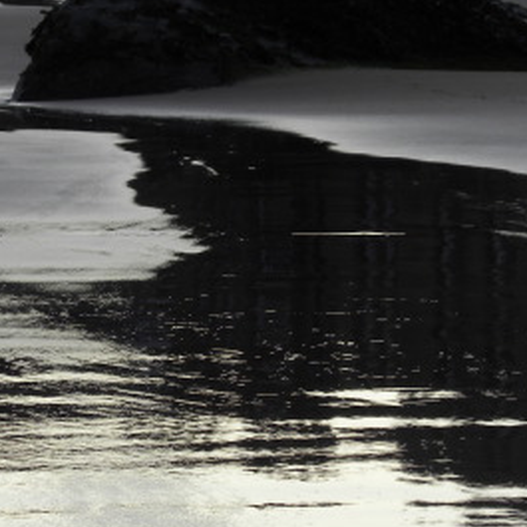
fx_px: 7785
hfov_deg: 3.9
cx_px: 201
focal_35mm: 452
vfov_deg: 3.9
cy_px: 328
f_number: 4.5
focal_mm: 37.7
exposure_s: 1/64.1
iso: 64
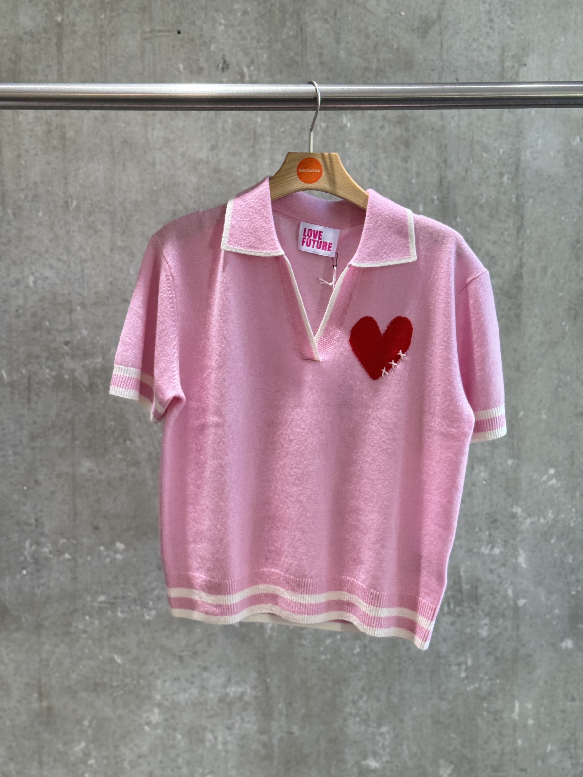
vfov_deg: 39.7
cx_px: 292
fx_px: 1078
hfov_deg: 30.3
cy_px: 388
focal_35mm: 48
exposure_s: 1/100
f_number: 1.78
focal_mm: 6.76
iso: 80
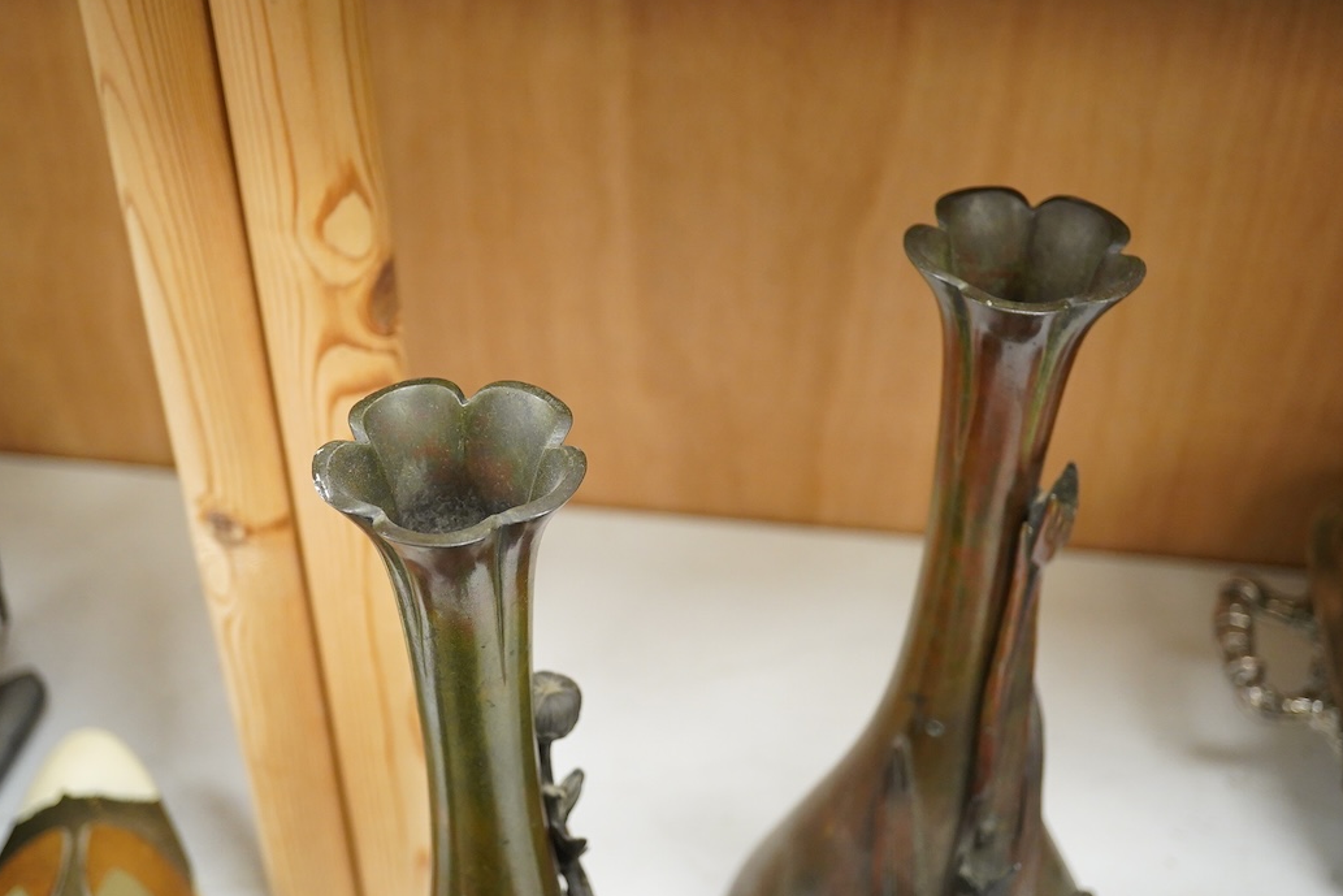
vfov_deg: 27.5
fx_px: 1828
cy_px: 453
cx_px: 630
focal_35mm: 49
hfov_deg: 40.3
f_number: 5.6
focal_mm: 30
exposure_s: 1/160
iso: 2500
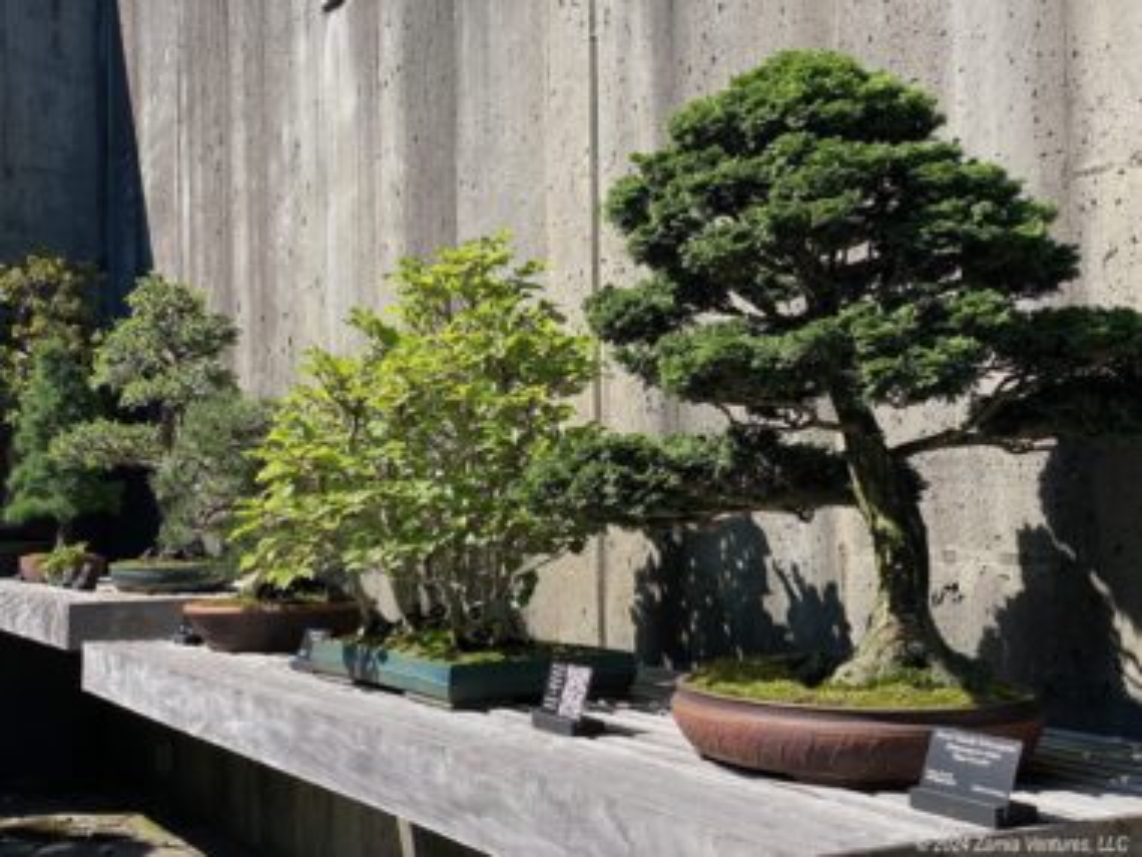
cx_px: 571
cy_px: 428
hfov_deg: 36.8
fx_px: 1716
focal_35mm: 52
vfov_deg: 28.0
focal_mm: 6
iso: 20
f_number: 2
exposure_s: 1/727
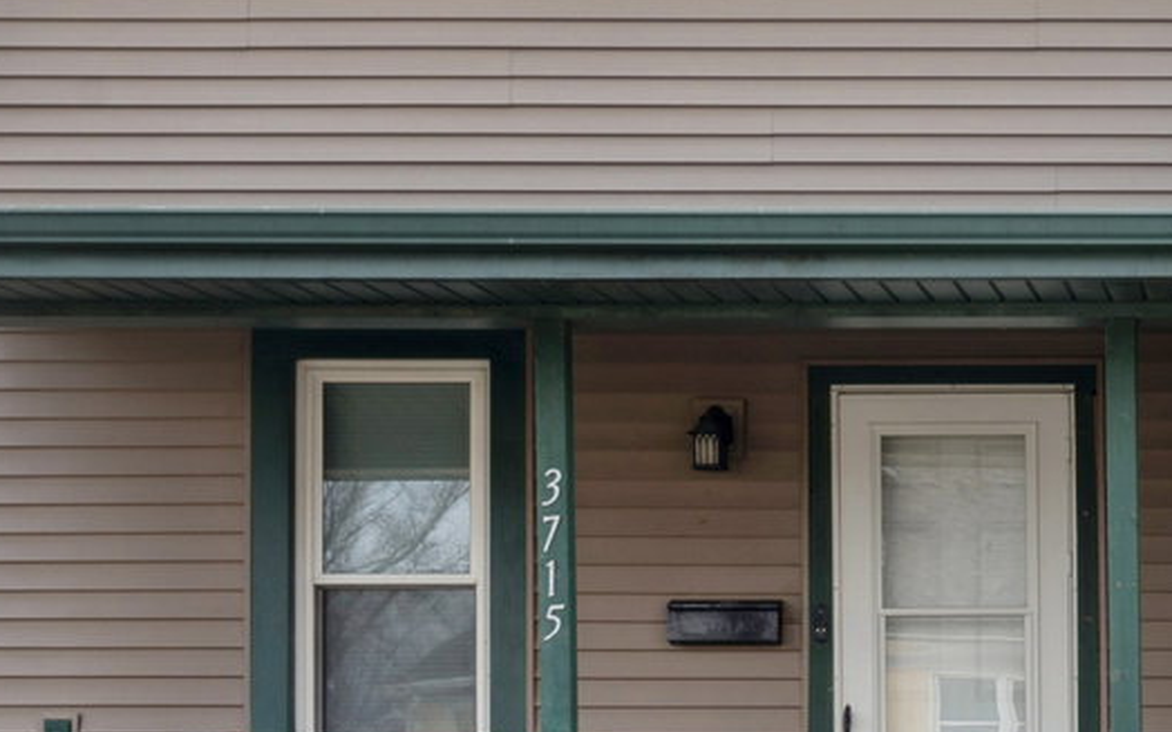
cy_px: 210
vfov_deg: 15.8
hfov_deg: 23.4
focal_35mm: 82
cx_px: 1351
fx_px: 2618
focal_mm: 26
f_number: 9
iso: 400
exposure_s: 1/160
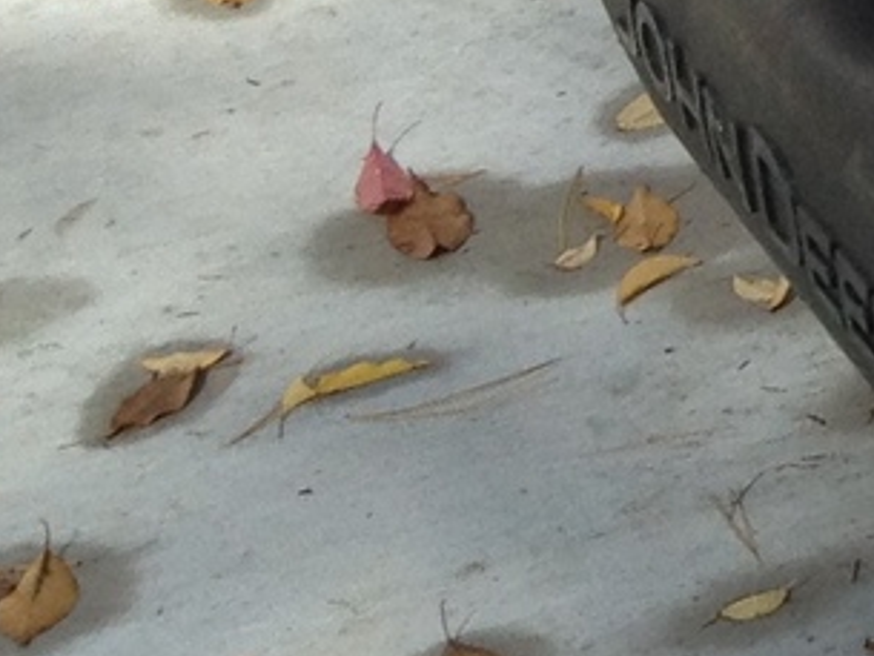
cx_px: 2914
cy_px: -805
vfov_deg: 6.1
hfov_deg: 7.2
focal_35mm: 235
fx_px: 5936
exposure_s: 1/600
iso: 50
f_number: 2.4
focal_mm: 4.28
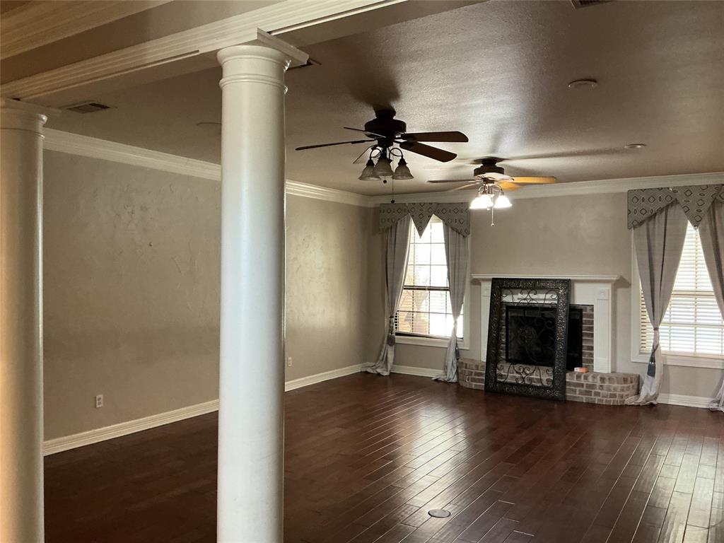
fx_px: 607
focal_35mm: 29
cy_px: 272
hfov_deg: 61.7
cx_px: 362
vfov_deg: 48.2
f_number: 1.8
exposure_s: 1/40
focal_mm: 3
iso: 200
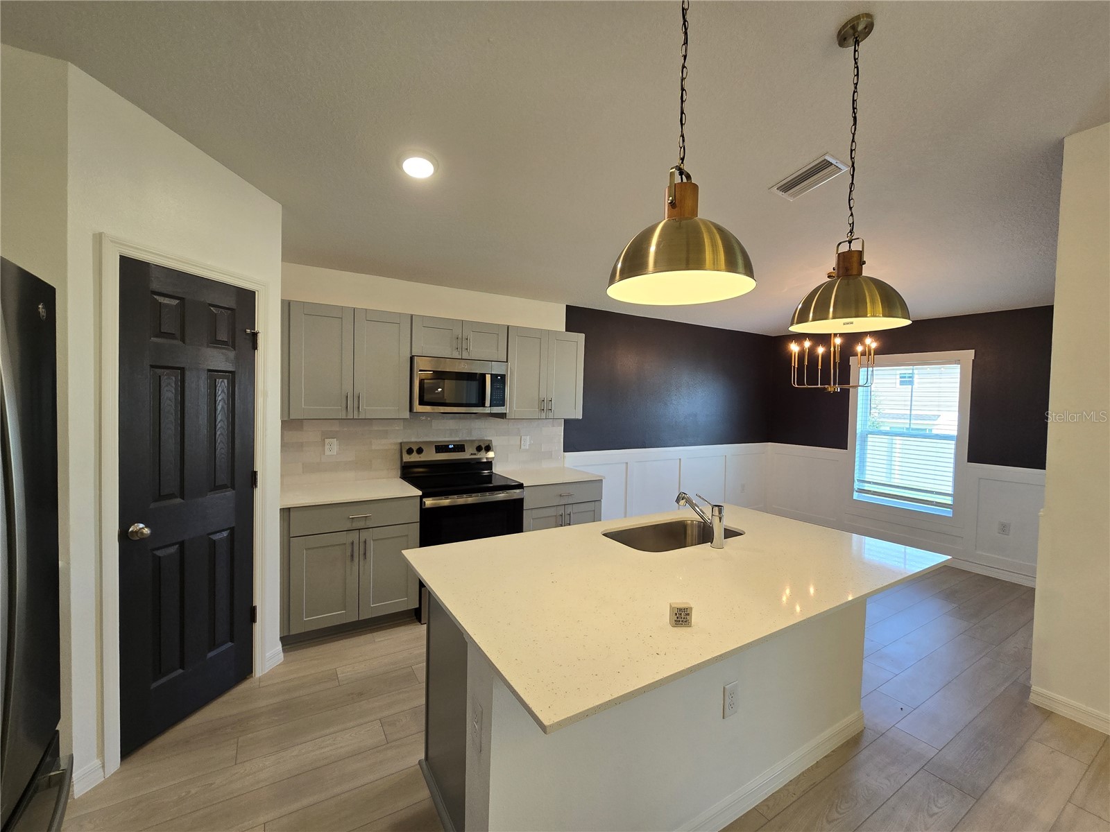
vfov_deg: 89.9
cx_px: 555
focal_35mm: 13
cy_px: 416
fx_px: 417
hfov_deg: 106.2
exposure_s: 1/60
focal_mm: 2.2
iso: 80
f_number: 2.2
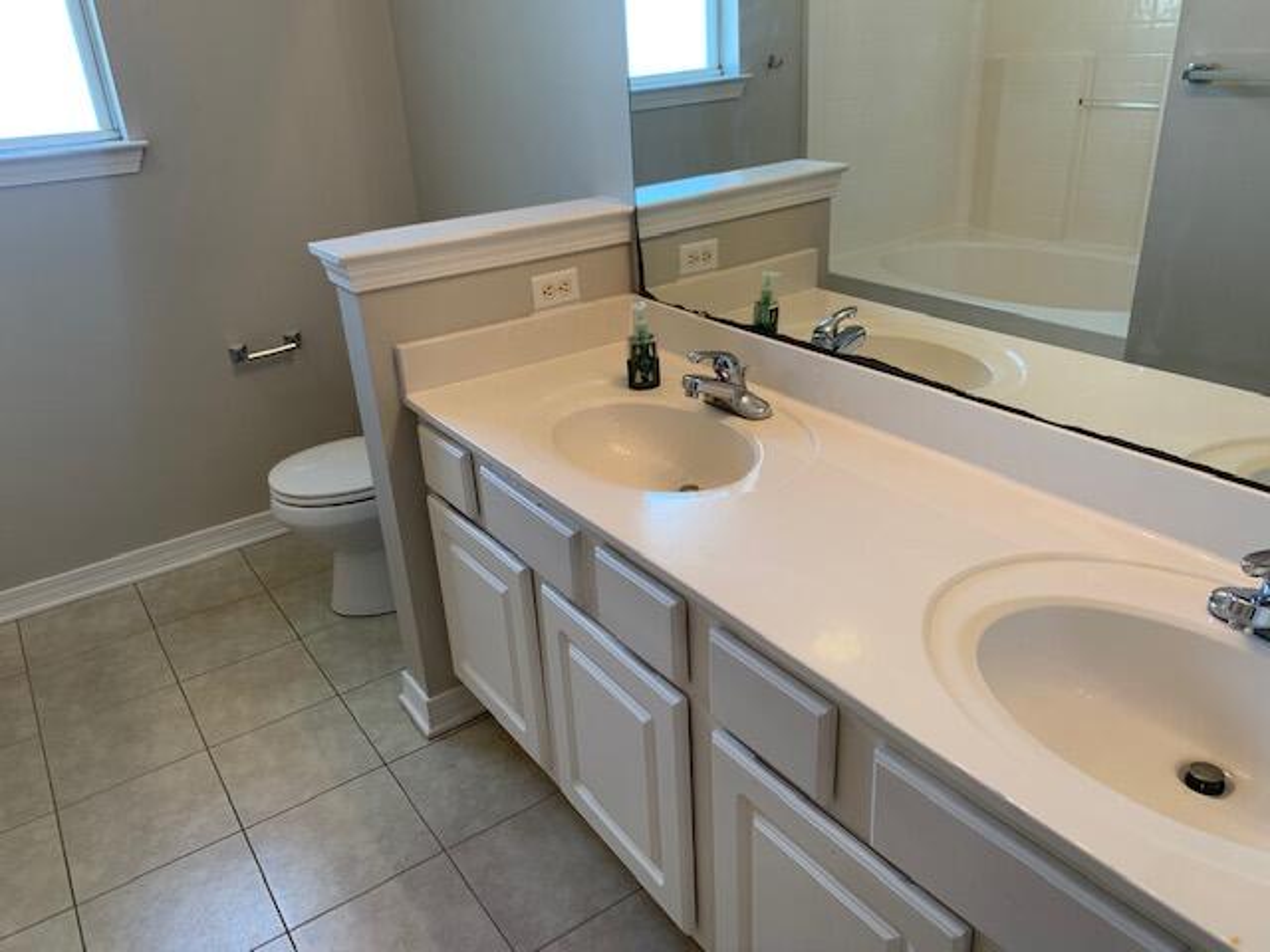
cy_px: 476
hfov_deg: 67.3
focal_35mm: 26
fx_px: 954
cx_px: 635
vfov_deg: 53.1
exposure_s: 1/60
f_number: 1.8
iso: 50
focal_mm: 4.25
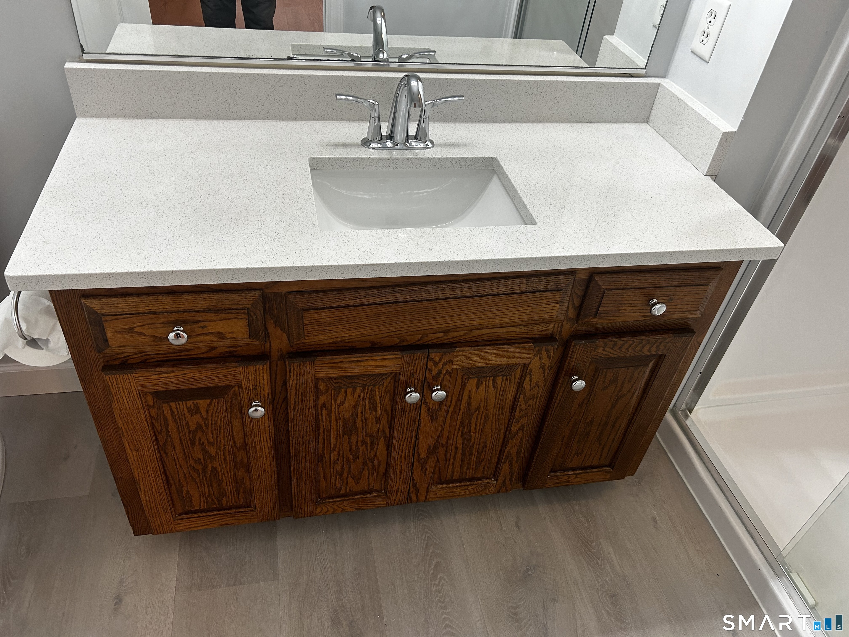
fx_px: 638
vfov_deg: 53.1
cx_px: 424
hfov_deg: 67.3
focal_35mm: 26
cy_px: 318
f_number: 1.5
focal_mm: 5.7
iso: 125
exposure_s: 1/120
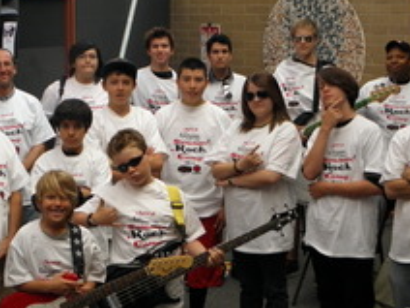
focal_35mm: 72
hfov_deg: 27.0
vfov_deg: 20.4
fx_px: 853
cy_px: 133
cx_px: 160
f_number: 3.8
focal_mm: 7.1
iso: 125
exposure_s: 1/40
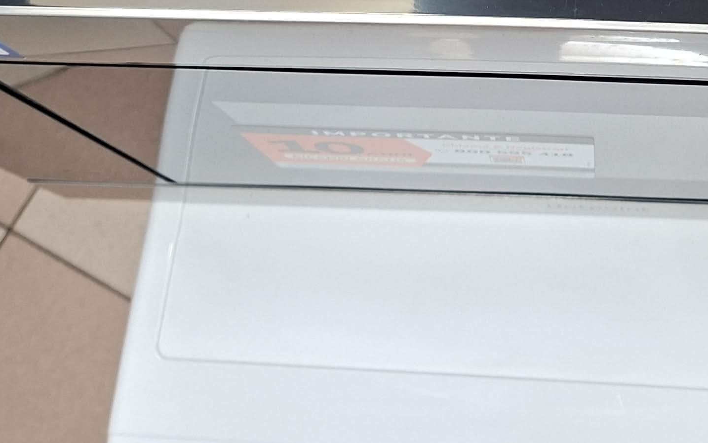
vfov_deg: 17.0
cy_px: -257
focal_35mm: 68
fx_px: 1312
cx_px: 620
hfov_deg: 29.1
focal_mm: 5.54
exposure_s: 1/50
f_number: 1.8
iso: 200
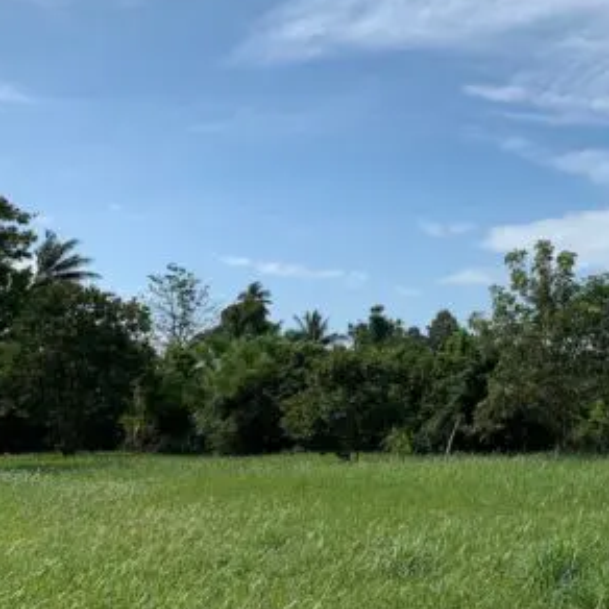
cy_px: 175
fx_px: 916
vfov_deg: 36.2
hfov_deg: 36.1
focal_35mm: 46
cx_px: 438
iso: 25
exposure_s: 1/3937
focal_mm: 4.25
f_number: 1.8
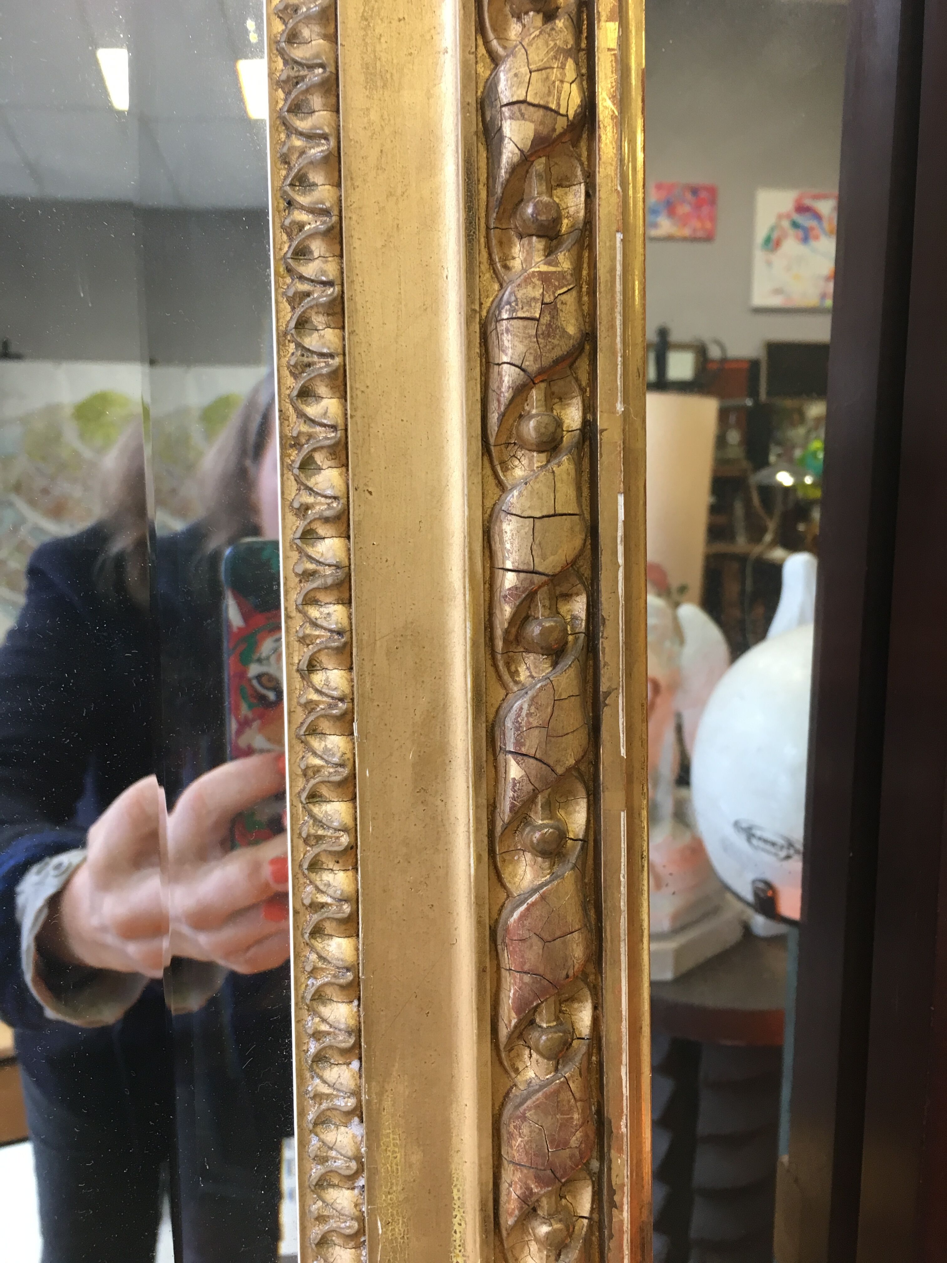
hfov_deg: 48.2
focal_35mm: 29
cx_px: 474
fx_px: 1058
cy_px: 632
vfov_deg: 61.7
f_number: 2.2
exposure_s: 1/33
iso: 100
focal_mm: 4.15
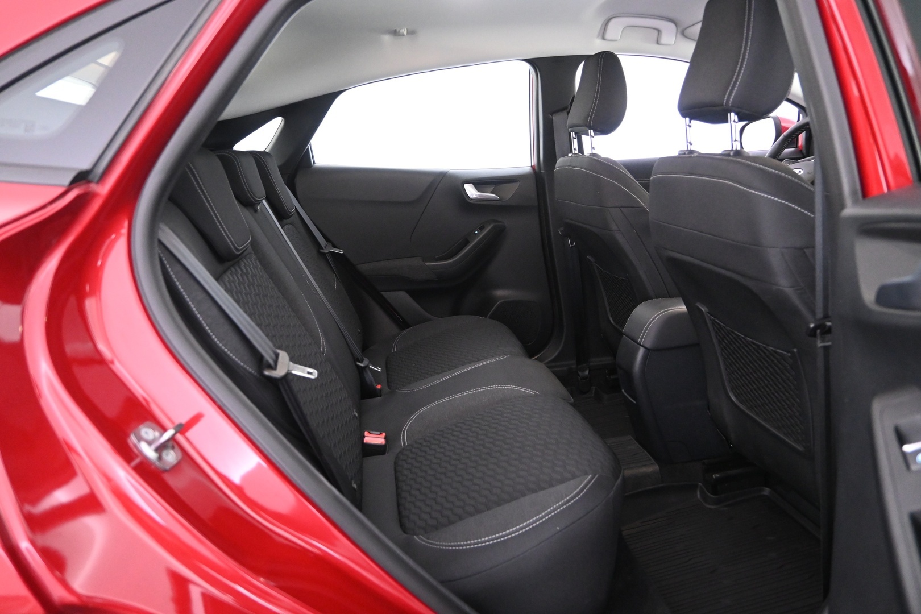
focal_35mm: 24
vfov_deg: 53.1
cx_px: 460
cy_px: 307
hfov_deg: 73.7
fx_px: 614
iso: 3200
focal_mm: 16
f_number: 3.5
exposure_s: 1/20
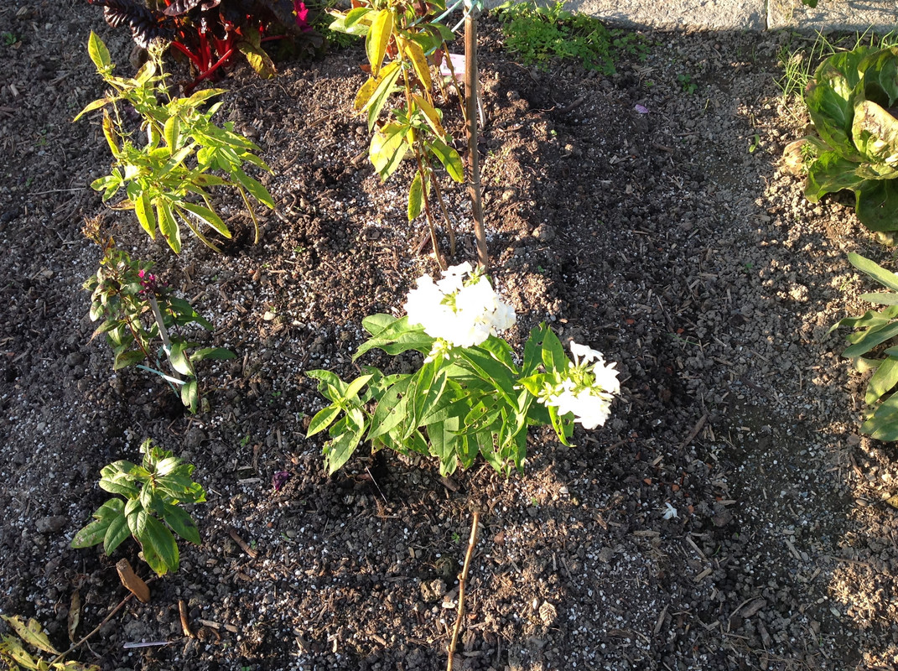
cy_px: 336
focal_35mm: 35
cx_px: 449
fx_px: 907
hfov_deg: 52.7
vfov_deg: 40.6
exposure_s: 1/221
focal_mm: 4.28
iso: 50
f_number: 2.4
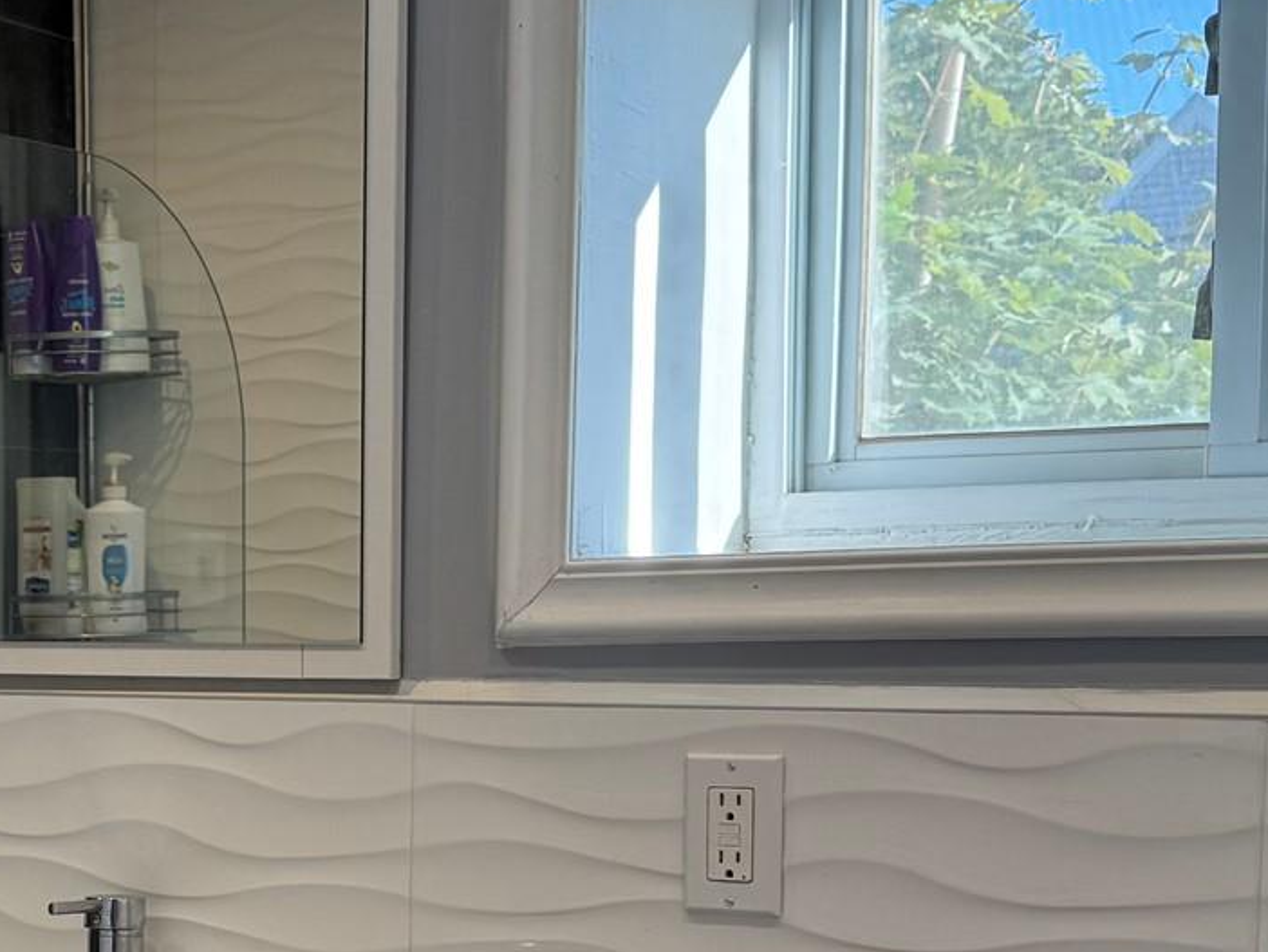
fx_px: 2565
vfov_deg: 20.6
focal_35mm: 70
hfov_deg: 26.7
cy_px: 851
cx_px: 96
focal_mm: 6.76
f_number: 1.78
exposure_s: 1/167
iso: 80
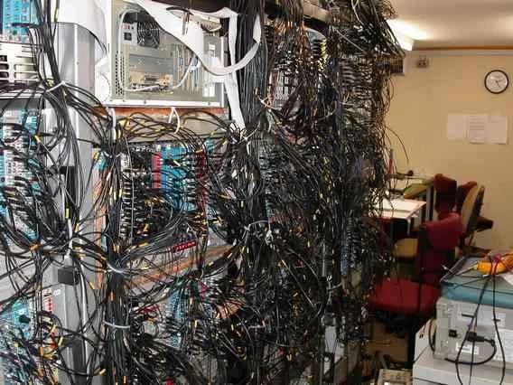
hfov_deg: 49.0
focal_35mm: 38
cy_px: 192
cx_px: 256
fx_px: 563
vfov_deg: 37.7
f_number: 2.8
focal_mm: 7.8
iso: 100
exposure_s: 1/30
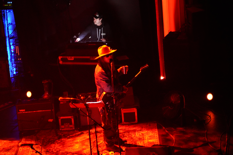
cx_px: 116
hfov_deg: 19.5
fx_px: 680
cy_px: 78
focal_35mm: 105
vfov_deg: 13.0
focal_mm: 105
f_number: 4
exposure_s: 1/40
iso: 12800
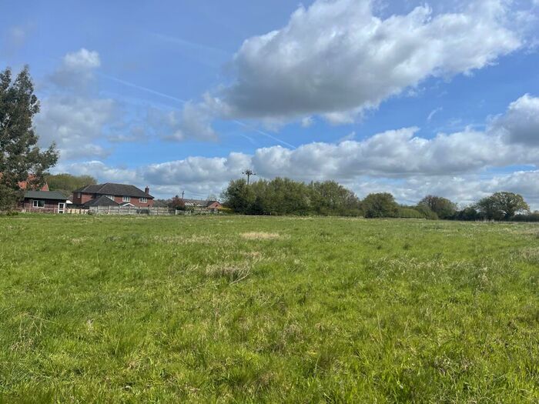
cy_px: 202
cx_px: 270
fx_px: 405
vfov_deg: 53.1
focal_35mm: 26
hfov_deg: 67.3
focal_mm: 5.1
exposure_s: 1/4854
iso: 50
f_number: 1.6
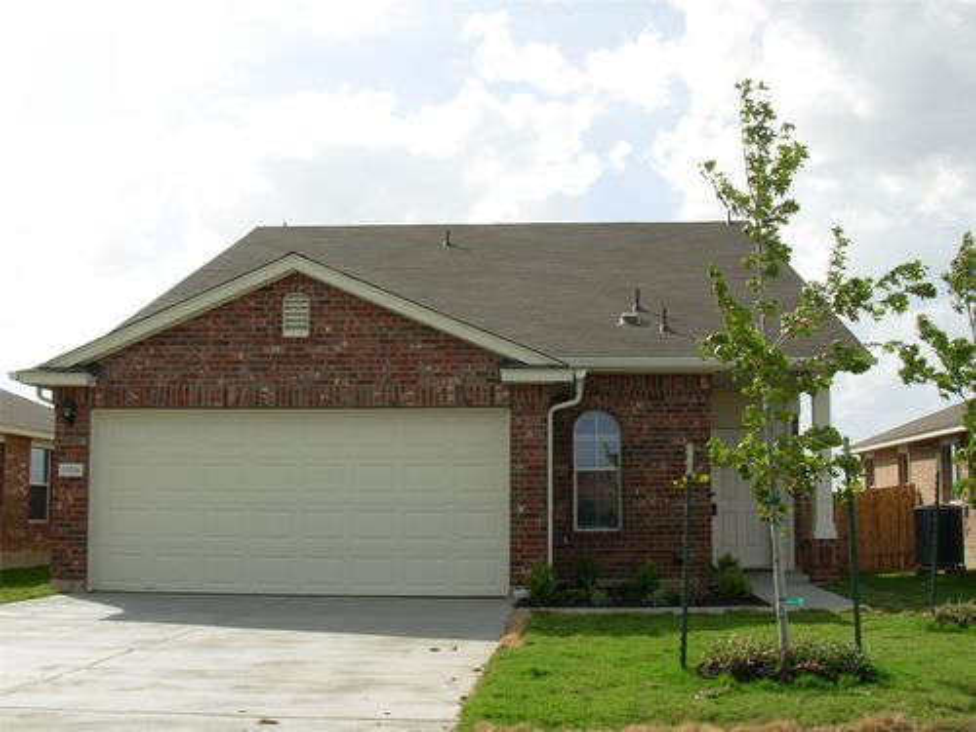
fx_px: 1269
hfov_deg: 42.1
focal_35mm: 45
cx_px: 488
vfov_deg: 32.2
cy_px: 366
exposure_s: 1/443
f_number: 5.3
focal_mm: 7.5
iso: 50
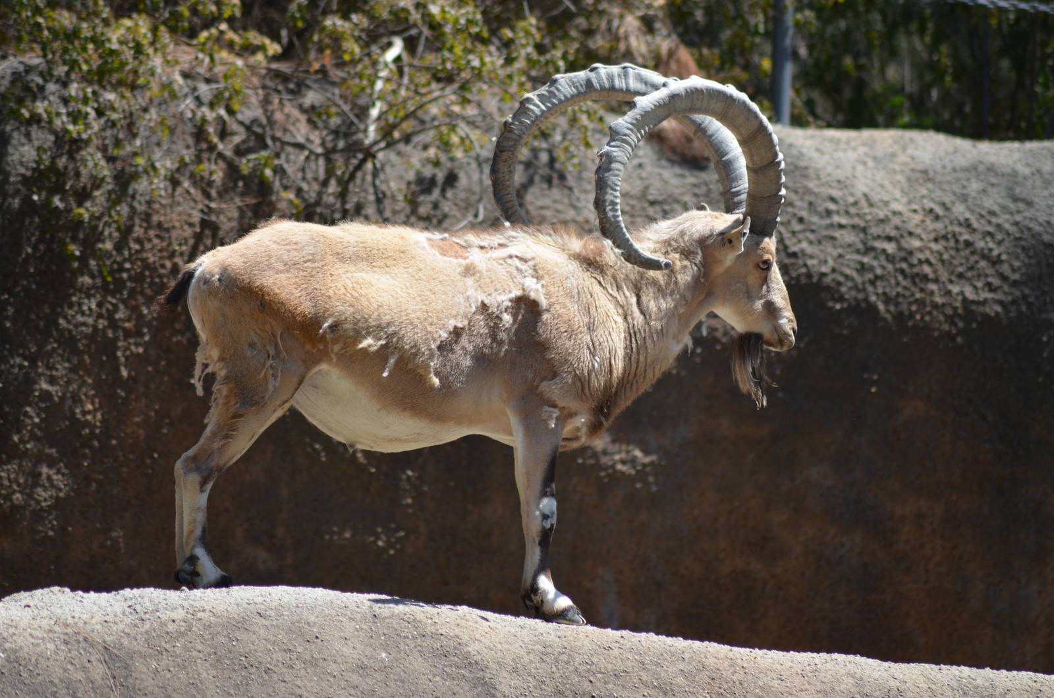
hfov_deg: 6.3
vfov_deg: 4.1
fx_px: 9642
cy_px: 349
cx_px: 527
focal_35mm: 330
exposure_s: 1/1250
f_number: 4.8
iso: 400
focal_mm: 220
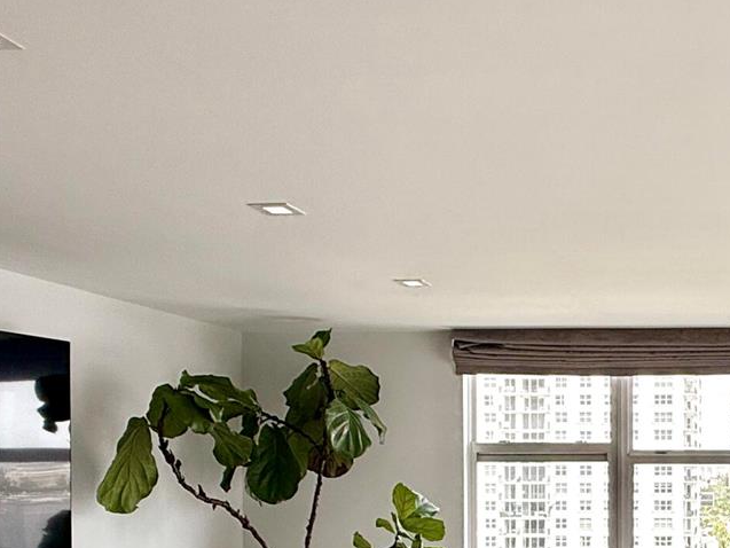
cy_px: 482
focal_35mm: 45
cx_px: 727
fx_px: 949
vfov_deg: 30.9
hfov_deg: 37.6
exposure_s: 1/376
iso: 64
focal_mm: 2.22
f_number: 2.2
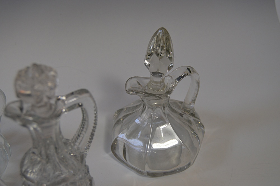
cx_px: 140
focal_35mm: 48
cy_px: 93
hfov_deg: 41.1
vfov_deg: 28.0
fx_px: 373
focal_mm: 32
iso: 400
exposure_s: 1/125
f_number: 5.6
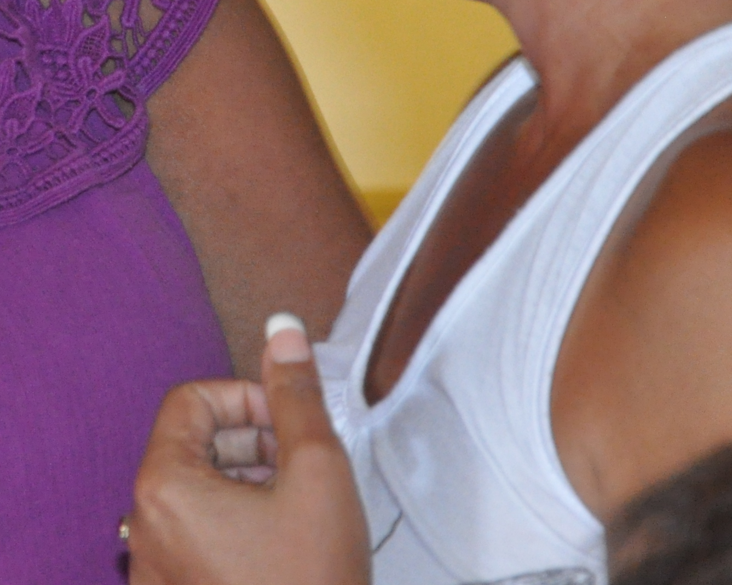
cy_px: -180
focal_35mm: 415
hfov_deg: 4.6
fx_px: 8989
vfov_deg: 3.7
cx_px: -163
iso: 1600
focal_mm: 92
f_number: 7.1
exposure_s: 1/60
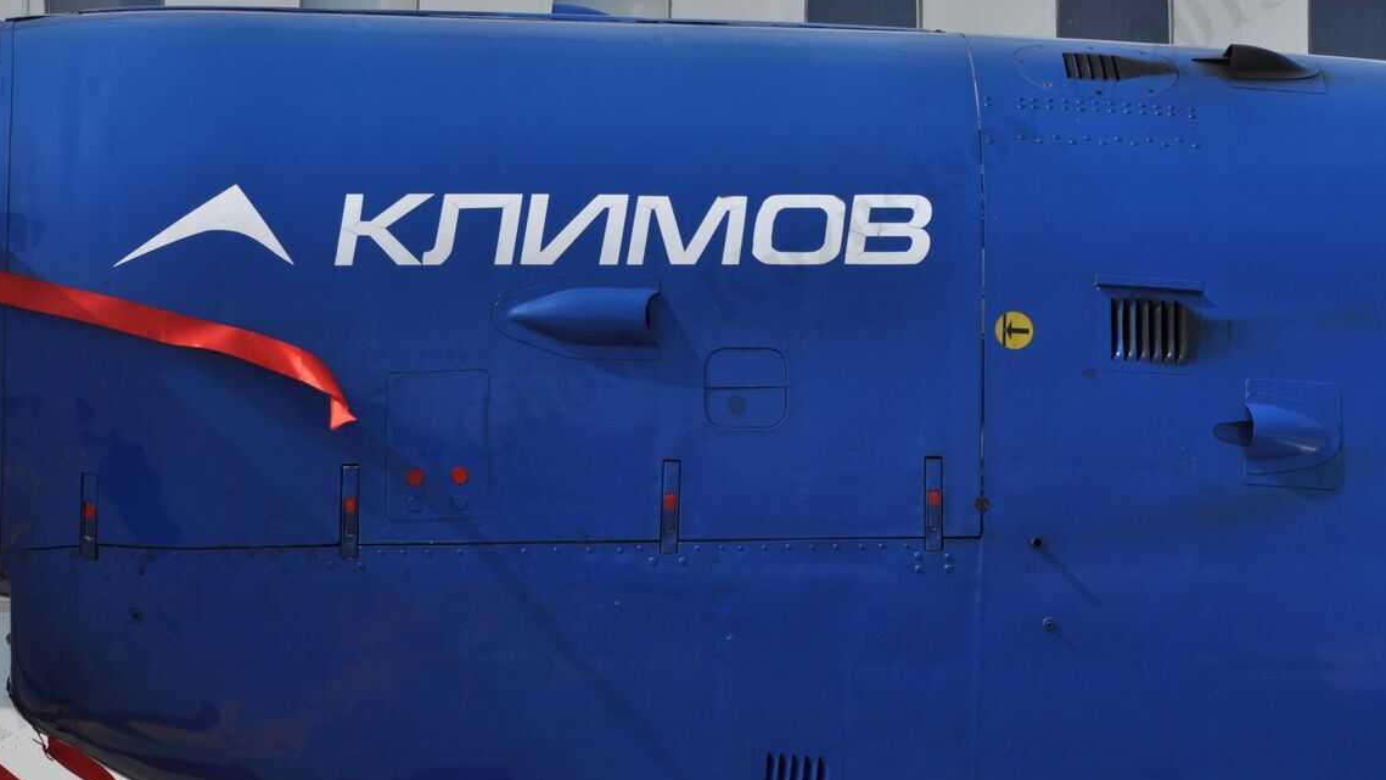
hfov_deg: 11.1
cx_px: 615
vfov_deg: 6.3
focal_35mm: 194
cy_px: 350
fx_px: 7131
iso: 200
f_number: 8
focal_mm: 110
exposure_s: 1/1000
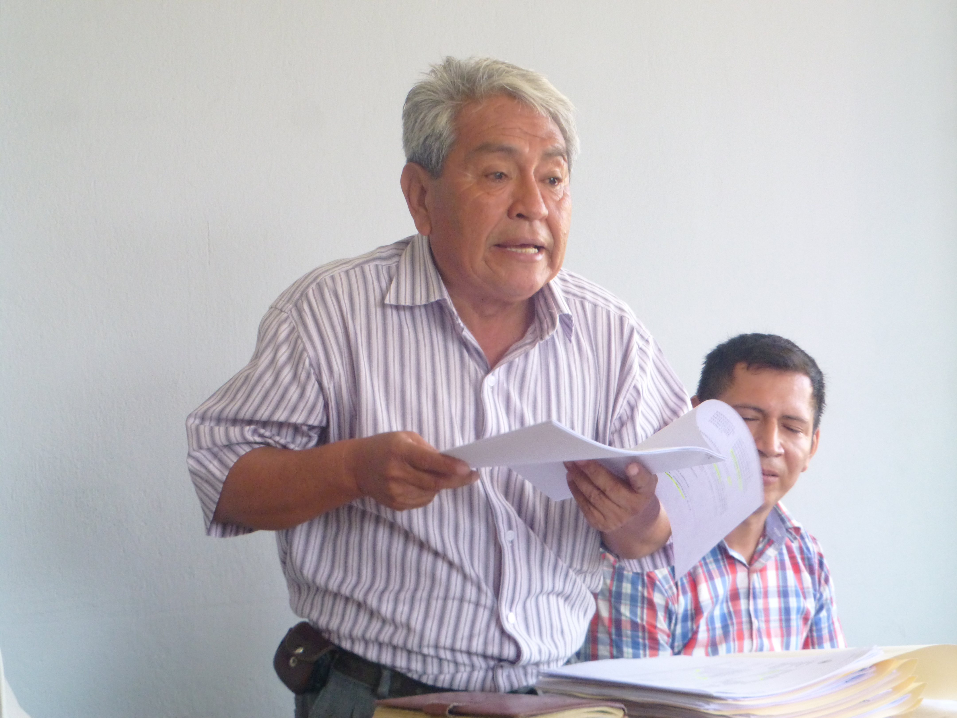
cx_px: 478
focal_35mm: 75
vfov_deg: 19.6
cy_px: 359
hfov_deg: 26.0
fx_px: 2073
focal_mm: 13.3
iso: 400
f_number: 5
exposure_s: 1/60
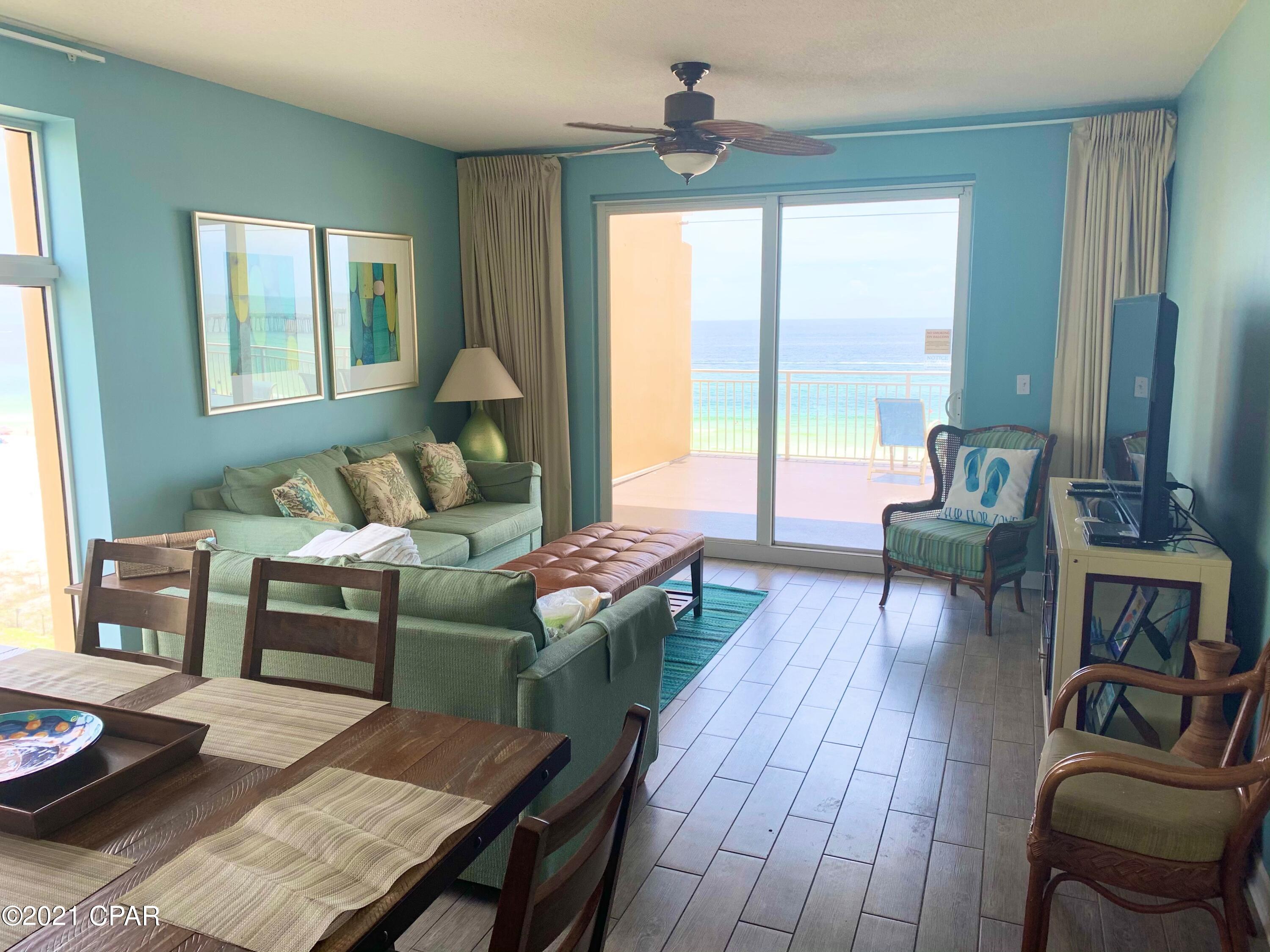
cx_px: 635
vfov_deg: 53.1
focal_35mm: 26
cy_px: 476
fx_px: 954
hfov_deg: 67.3
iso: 25
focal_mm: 4.25
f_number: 1.8
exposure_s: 1/206
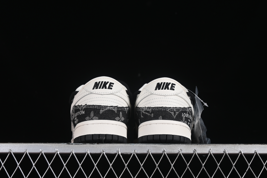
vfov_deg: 18.2
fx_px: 556
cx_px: 134
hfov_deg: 27.0
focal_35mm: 75
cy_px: 89
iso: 160
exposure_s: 1/80
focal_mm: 50
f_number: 7.1
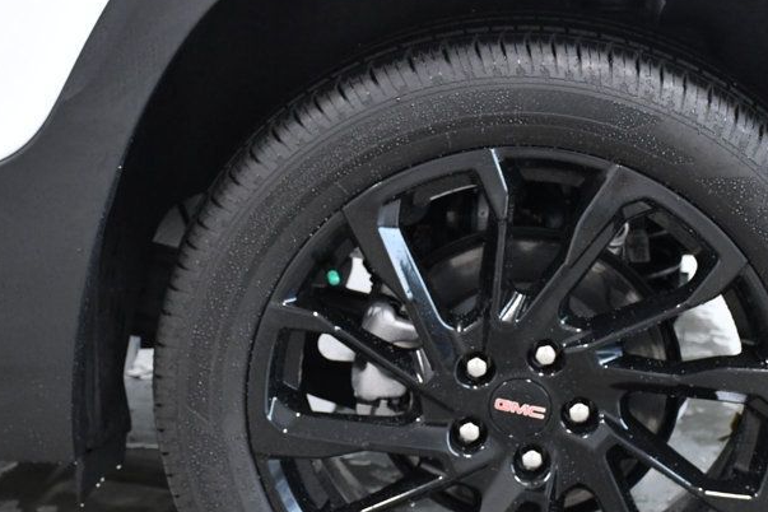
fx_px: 2282
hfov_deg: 19.1
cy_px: 355
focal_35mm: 107
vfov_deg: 12.8
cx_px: 493
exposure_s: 1/125
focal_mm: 42
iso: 2500
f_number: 5.6
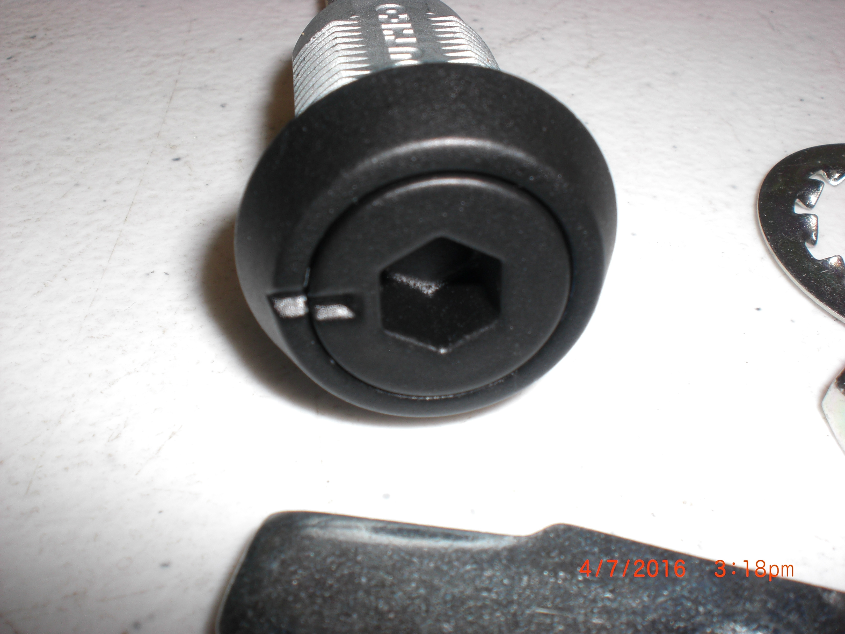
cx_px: 422
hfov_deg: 49.0
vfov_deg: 37.7
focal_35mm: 38
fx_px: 928
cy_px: 317
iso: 64
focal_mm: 6.3
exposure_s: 1/60
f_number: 5.6
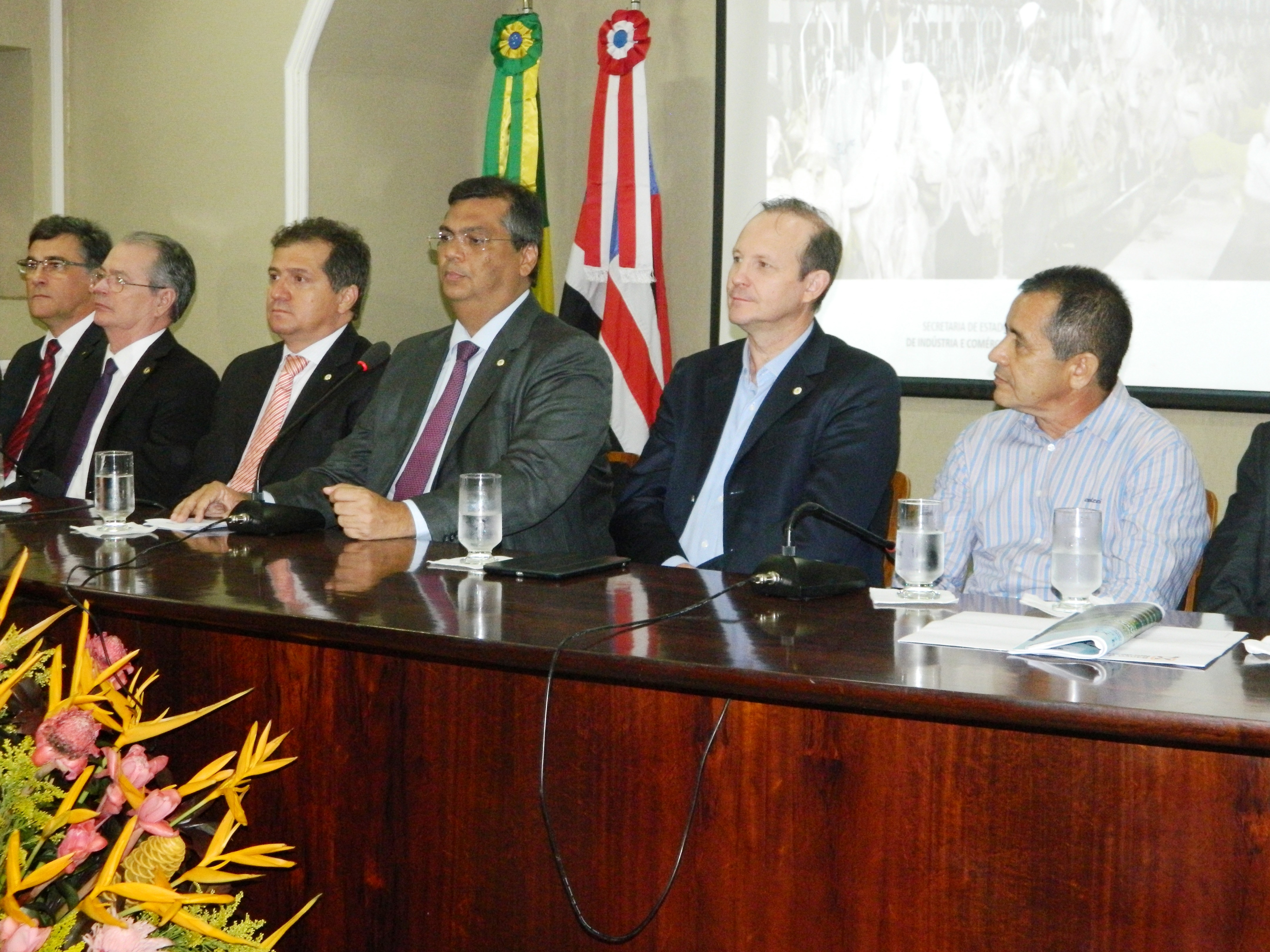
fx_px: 2091
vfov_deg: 25.7
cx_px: 635
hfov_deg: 33.8
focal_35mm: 57
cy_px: 476
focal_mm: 10.2
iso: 450
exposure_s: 1/30
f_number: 3.8
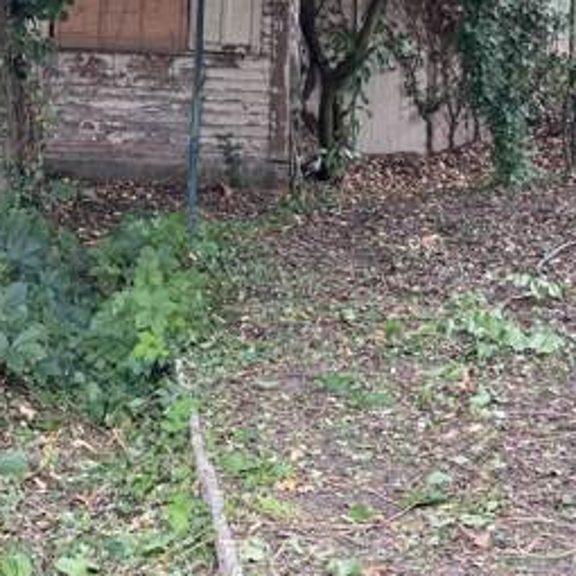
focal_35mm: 72
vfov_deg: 22.4
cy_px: -86
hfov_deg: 23.6
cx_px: 97
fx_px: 1355
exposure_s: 1/133
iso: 50
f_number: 1.6
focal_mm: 5.1
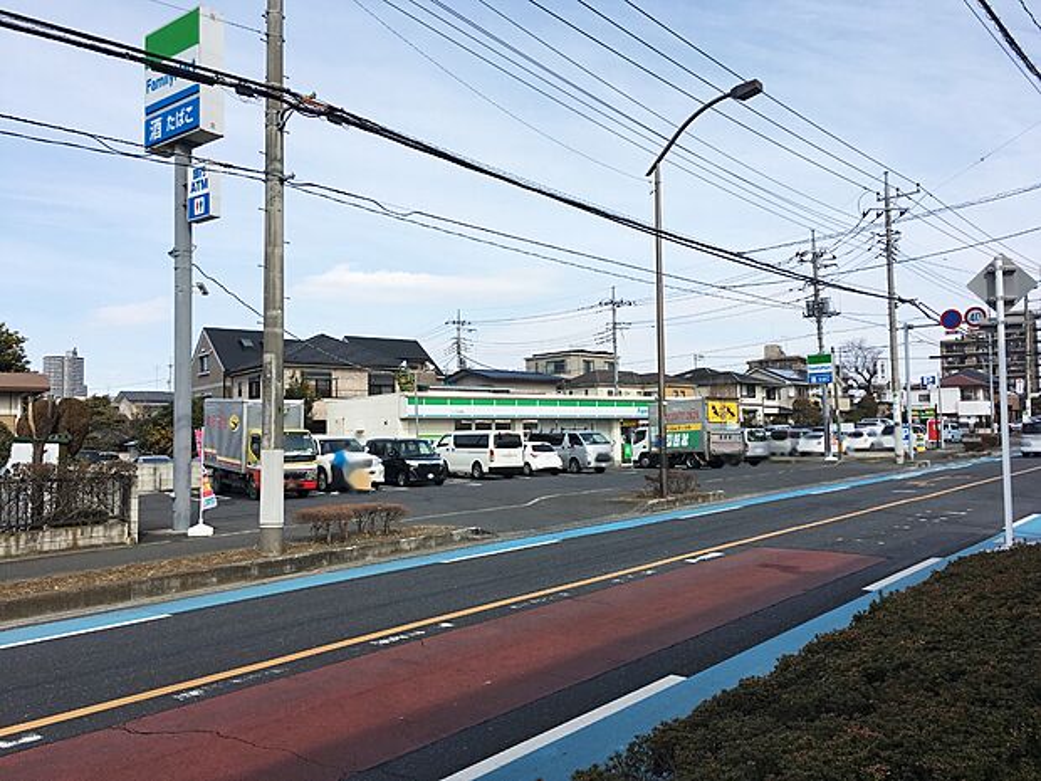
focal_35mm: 29
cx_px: 520
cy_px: 390
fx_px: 872
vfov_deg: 48.2
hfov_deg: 61.7
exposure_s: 1/1350
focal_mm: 4.15
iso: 25
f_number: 2.2
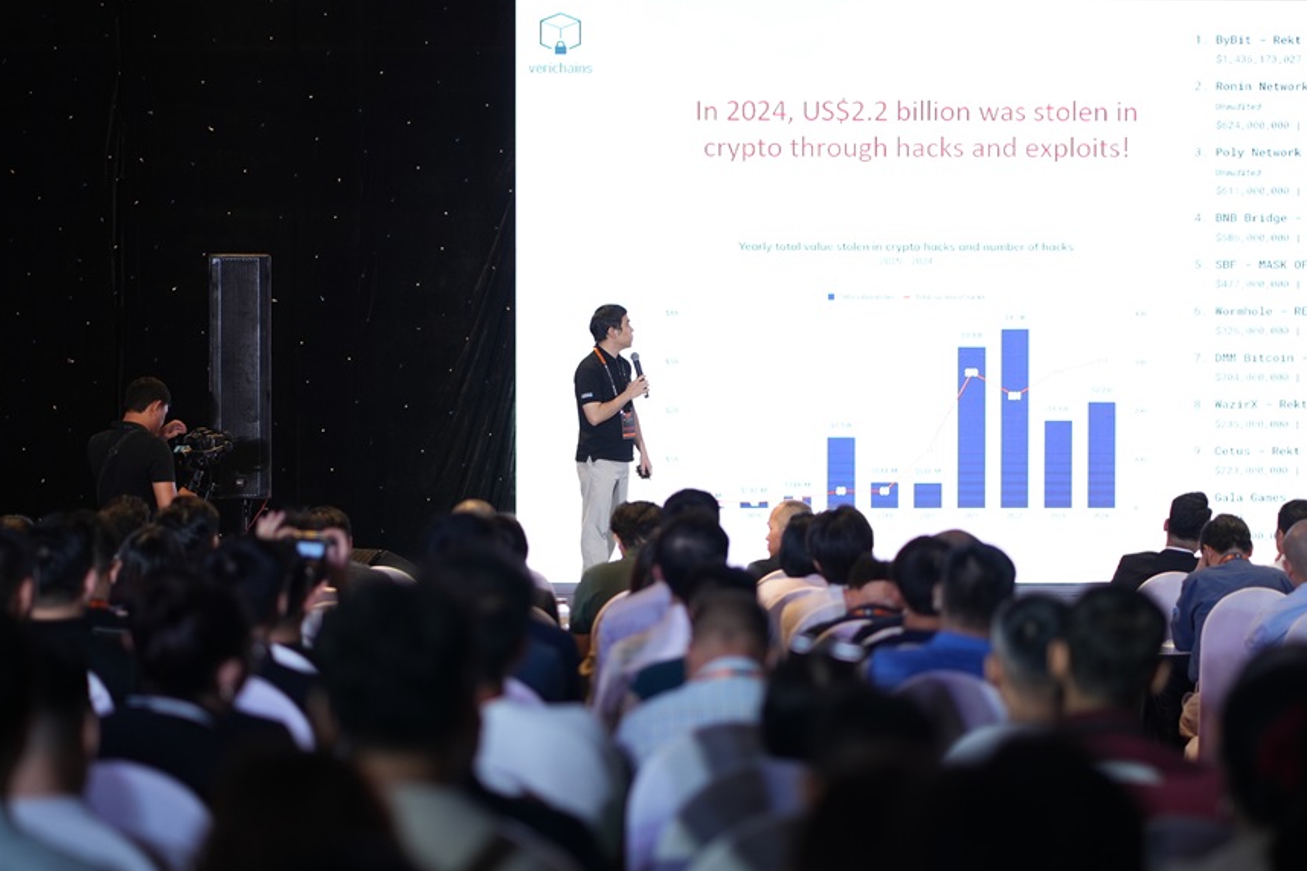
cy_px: 540
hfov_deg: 17.2
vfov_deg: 11.5
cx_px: 679
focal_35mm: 119
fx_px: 4319
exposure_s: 1/125
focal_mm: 85
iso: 400
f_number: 1.8
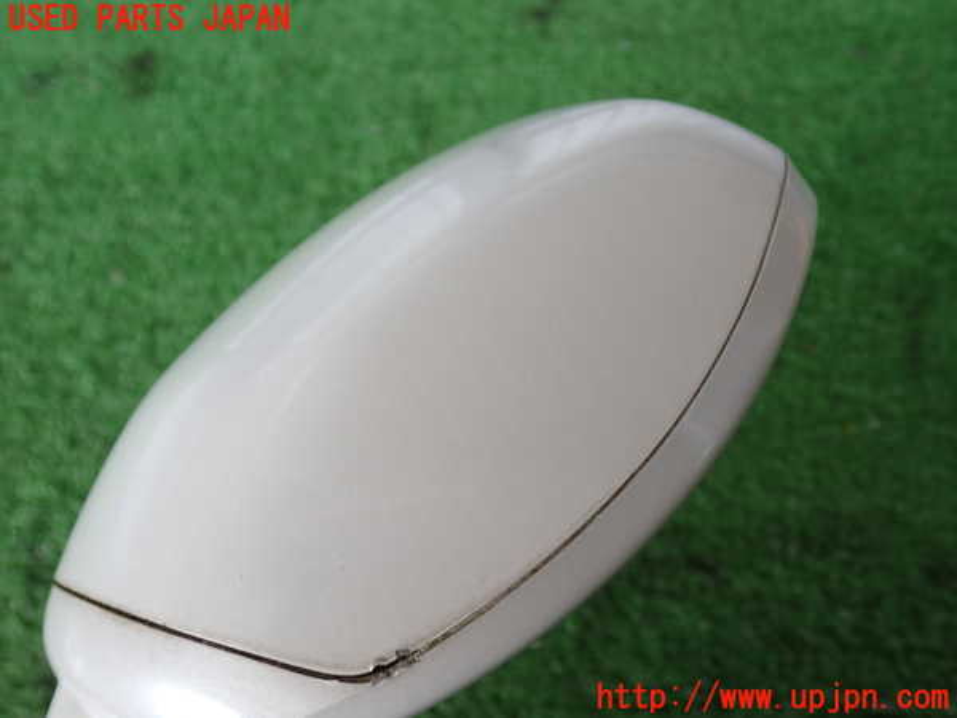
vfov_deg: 39.7
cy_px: 359
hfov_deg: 51.4
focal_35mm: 36
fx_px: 995
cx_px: 478
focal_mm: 6.37
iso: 125
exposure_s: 1/80
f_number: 2.5
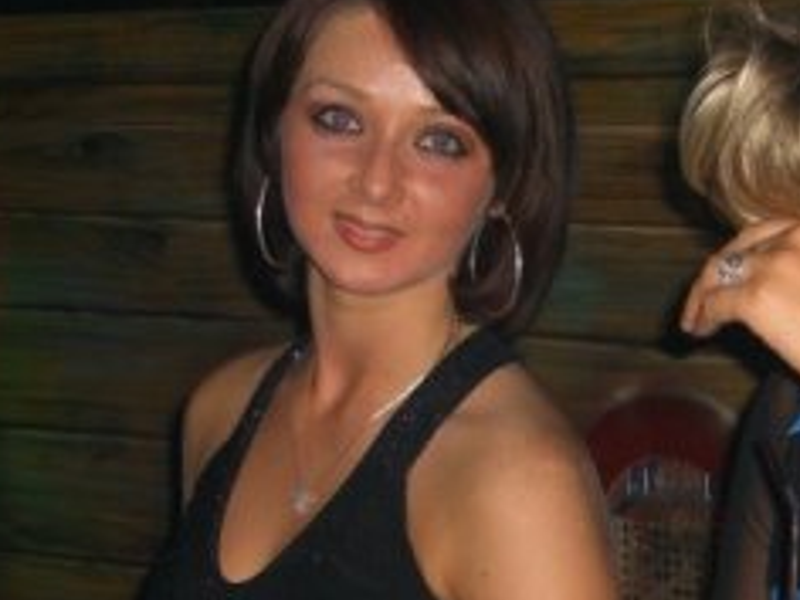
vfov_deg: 10.2
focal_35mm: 145
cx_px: 647
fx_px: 3351
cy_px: 471
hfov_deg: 13.5
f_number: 3.6
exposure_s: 1/60
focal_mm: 11.8
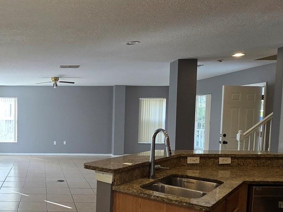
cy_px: 134
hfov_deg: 52.0
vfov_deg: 45.0
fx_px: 253
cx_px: 33
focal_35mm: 31
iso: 100
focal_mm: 2.2
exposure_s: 1/120
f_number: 2.2
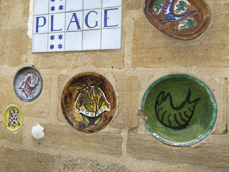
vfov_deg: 48.2
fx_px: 192
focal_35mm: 29
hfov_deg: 61.7
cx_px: 114
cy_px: 86
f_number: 2.2
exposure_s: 1/421
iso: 32
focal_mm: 4.15
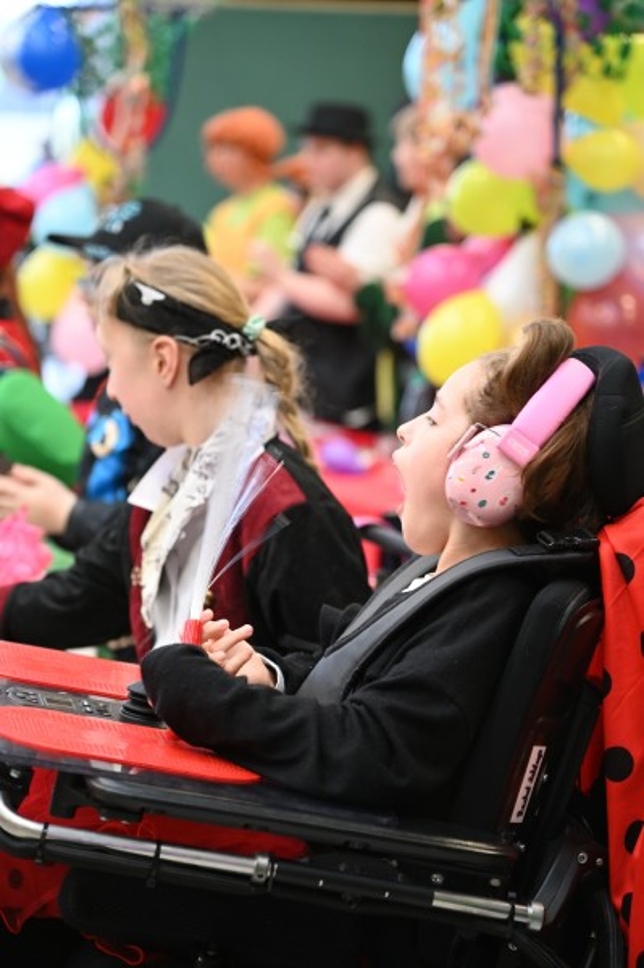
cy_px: 484
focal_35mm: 120
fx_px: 3225
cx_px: 322
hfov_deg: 11.4
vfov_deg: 17.1
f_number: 4
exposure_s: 1/125
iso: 2500
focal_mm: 120
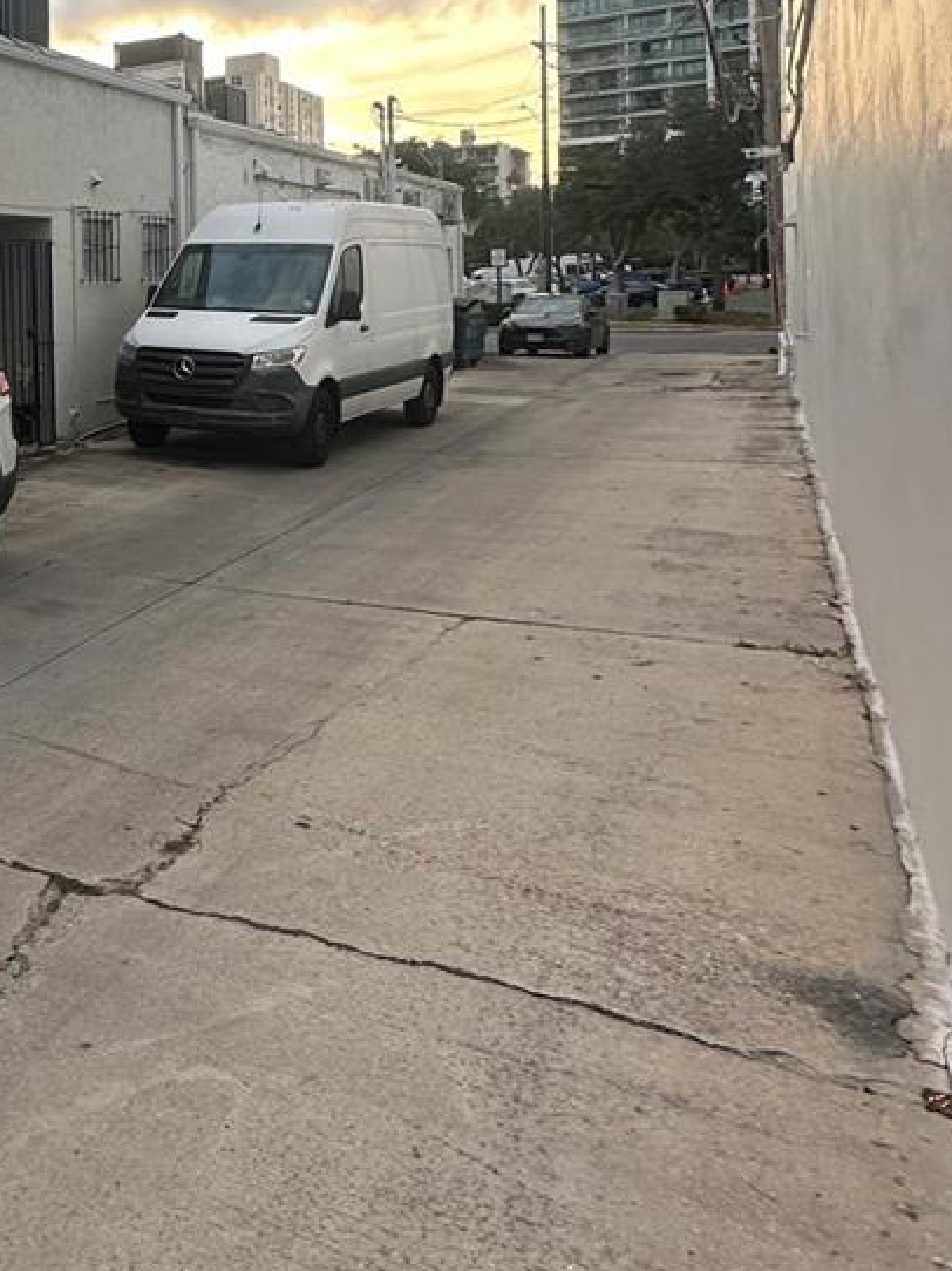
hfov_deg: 38.6
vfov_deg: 55.0
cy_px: 288
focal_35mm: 31
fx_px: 1138
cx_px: -61
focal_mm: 2.22
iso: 40
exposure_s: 1/192
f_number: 2.2
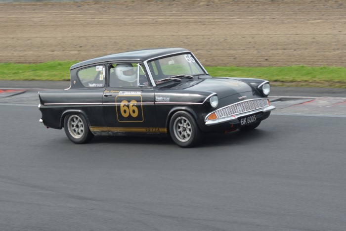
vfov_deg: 13.0
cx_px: 173
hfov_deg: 19.5
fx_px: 1009
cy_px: 116
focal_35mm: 105
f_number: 9
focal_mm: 70
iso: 400
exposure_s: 1/400
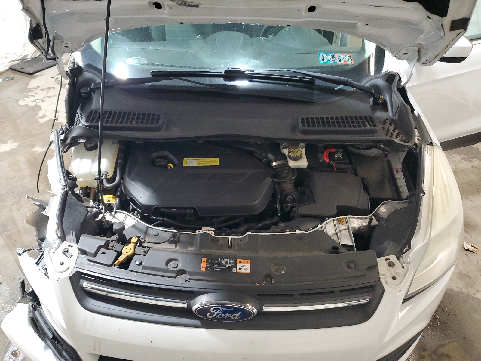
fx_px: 361
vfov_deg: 53.1
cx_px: 240
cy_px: 180
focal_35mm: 26
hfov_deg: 67.3
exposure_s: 1/60.2
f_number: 1.5
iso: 271
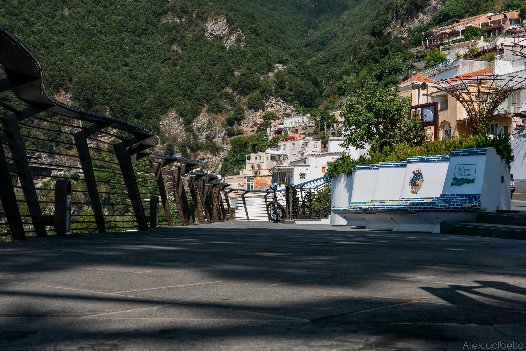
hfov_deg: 37.9
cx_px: 263
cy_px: 176
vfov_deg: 25.8
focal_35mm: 52
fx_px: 767
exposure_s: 1/200
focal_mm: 35
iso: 100
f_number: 16
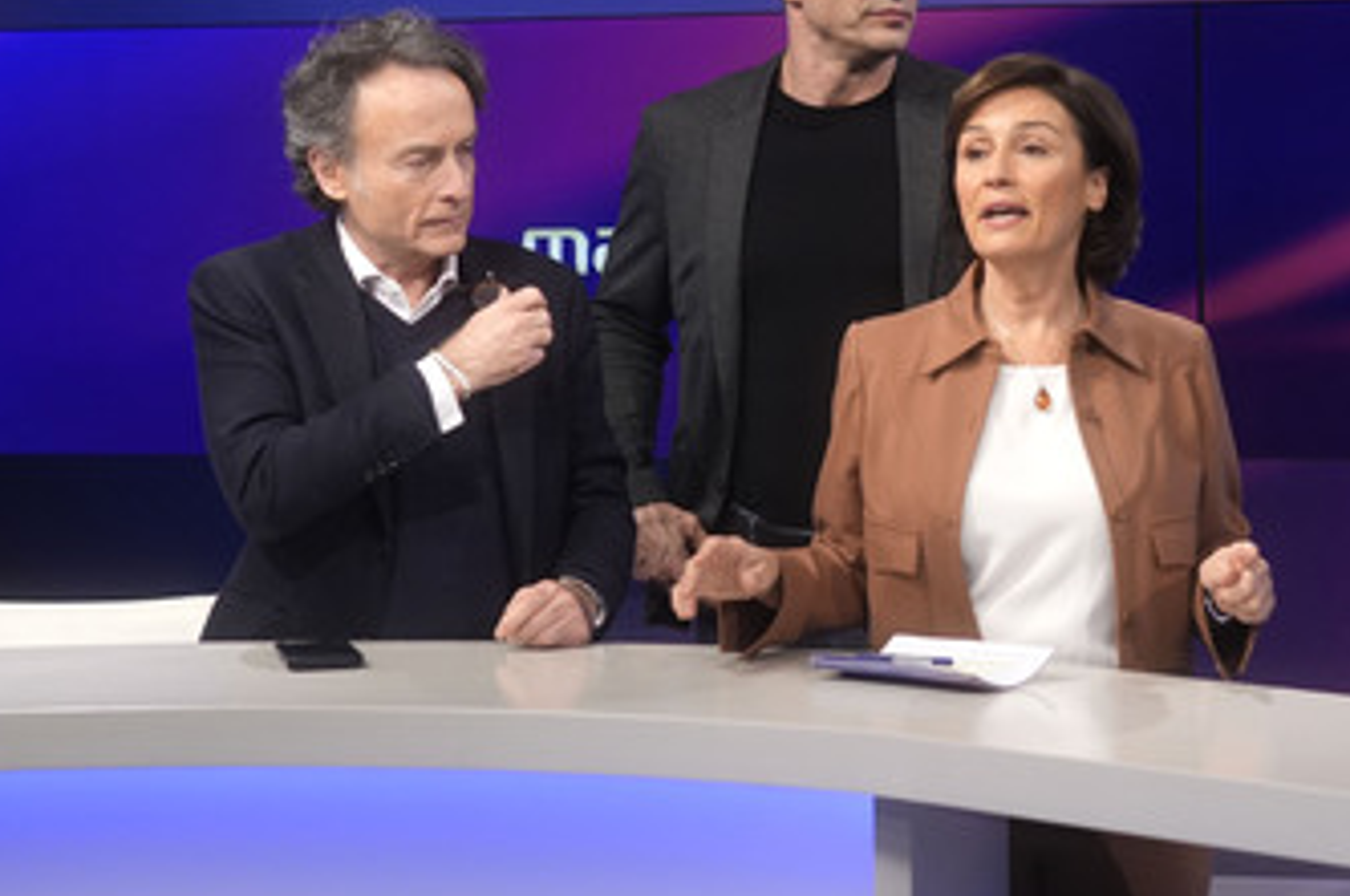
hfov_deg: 32.8
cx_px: 837
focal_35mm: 61
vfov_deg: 22.2
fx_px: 2284
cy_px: 377
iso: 640
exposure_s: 1/200
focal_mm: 30
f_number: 2.2
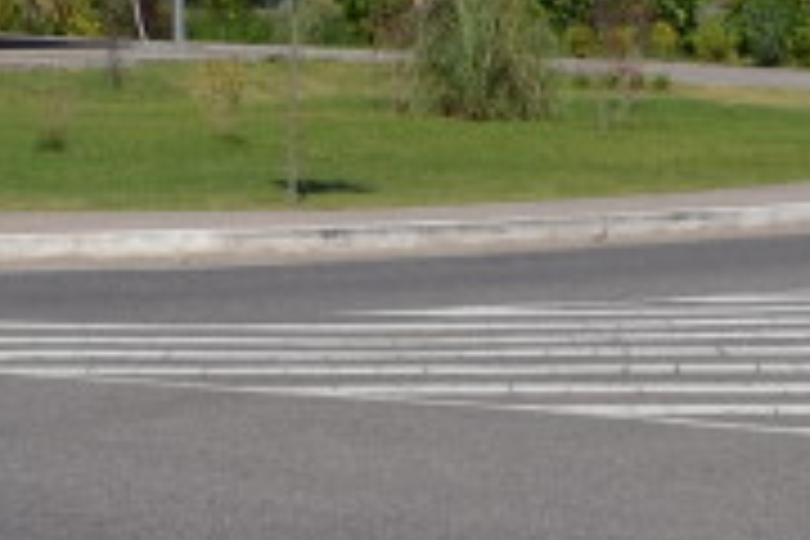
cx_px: 441
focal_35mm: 168
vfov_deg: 8.0
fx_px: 3780
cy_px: -356
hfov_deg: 12.2
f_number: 9
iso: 100
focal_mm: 32
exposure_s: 1/320
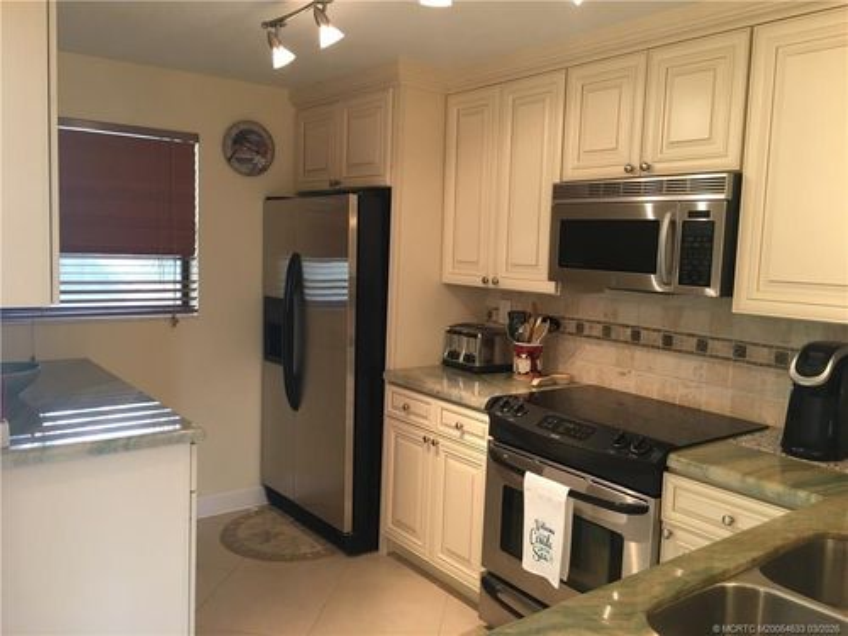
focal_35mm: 29
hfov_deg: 61.7
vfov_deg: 48.2
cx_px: 424
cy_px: 318
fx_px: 710
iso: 100
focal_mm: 4.15
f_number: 2.2
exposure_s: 1/30
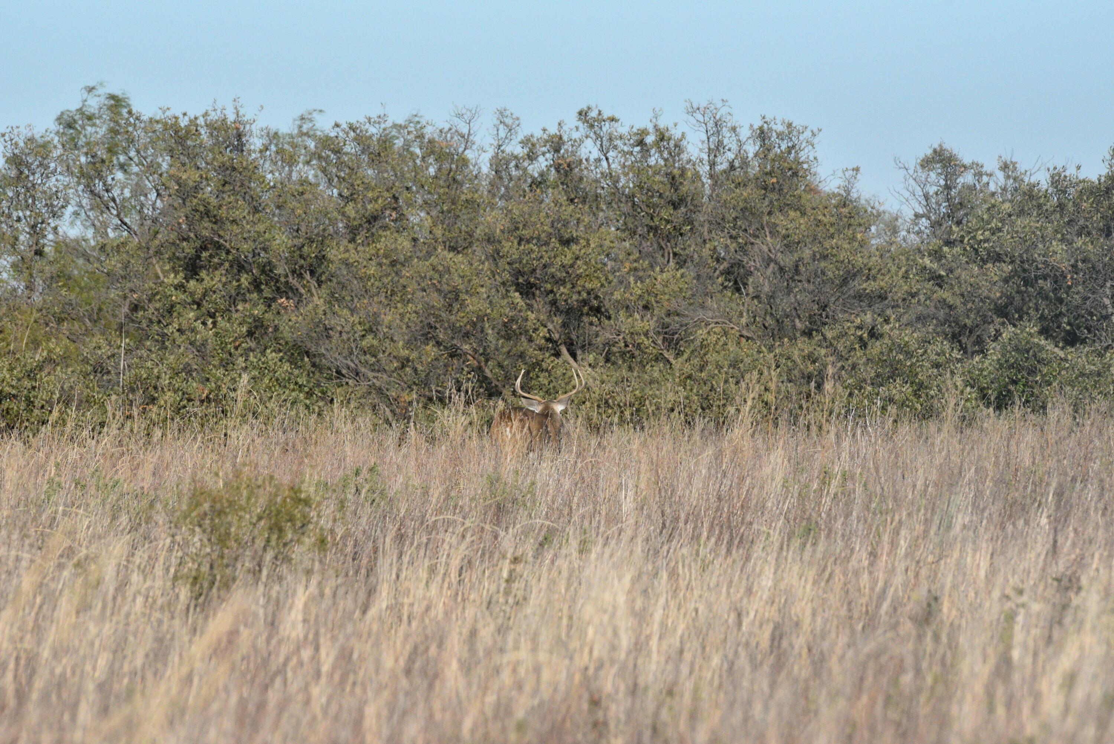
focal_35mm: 500
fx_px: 15476
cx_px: 557
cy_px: 372
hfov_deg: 4.1
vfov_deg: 2.8
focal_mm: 500
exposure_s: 1/4000
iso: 6400
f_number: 18
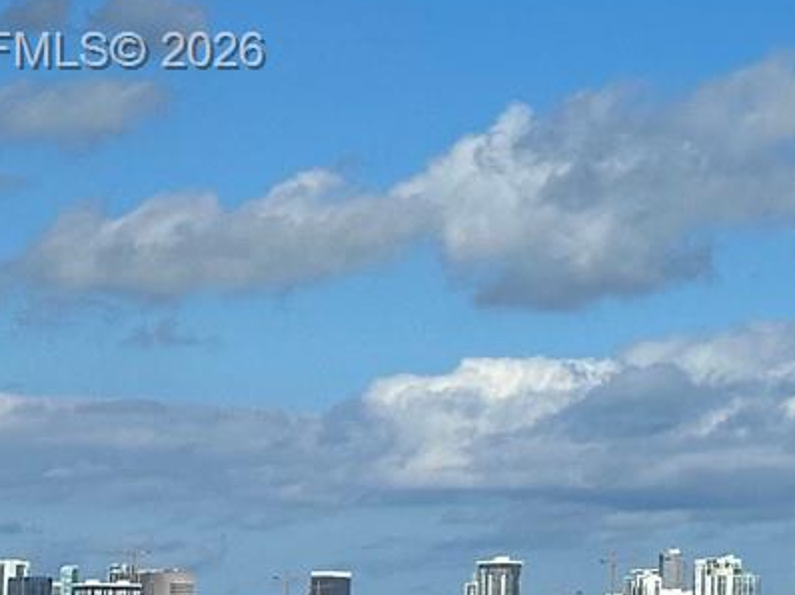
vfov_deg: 7.7
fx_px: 4430
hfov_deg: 9.9
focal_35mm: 193
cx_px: 1240
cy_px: 54
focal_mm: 6.86
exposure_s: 1/8197
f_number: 1.78
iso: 64
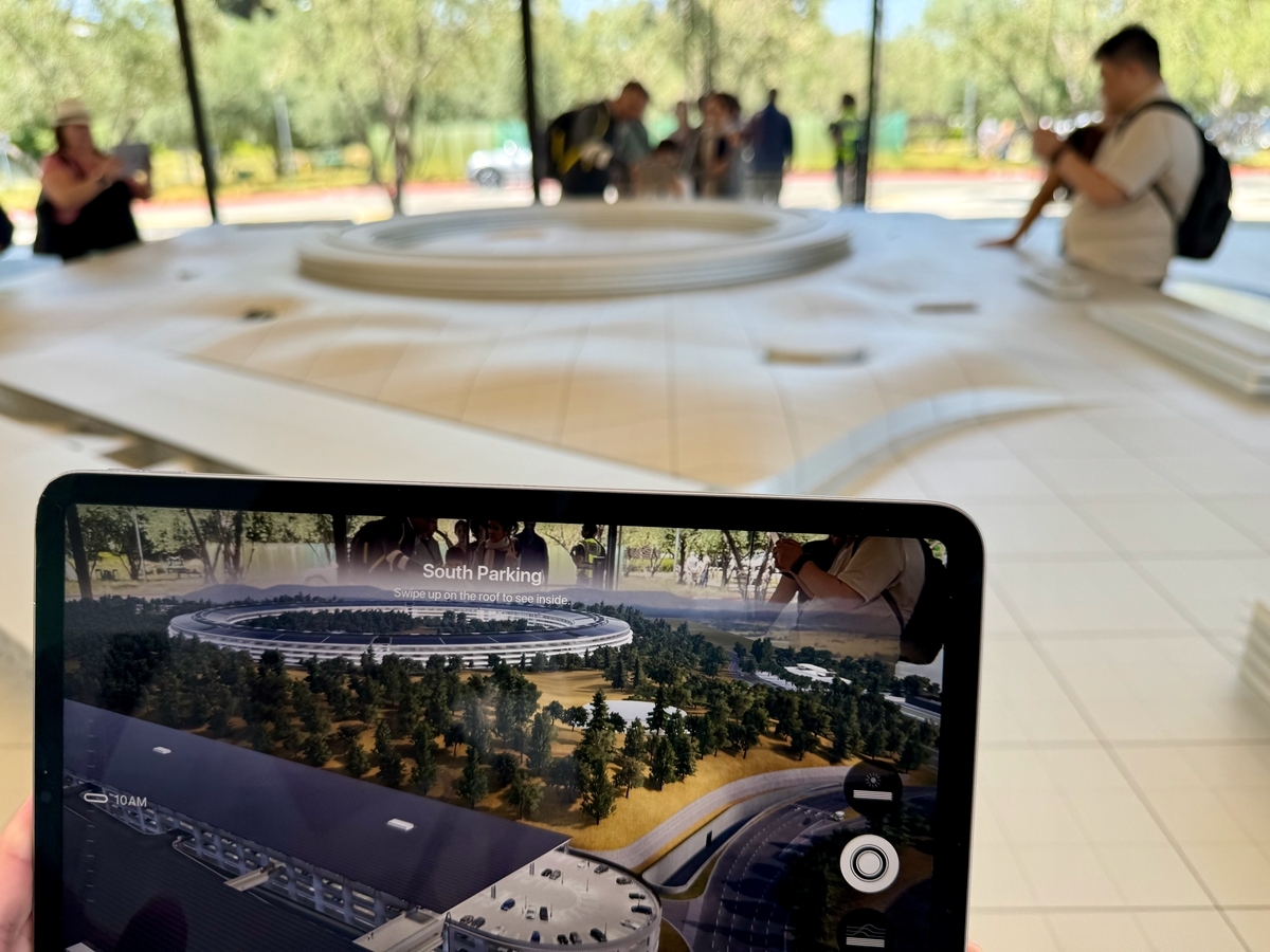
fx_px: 881
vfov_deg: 56.8
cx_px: 635
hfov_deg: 71.6
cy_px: 476
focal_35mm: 24
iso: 80
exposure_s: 1/539
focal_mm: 6.76
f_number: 1.78
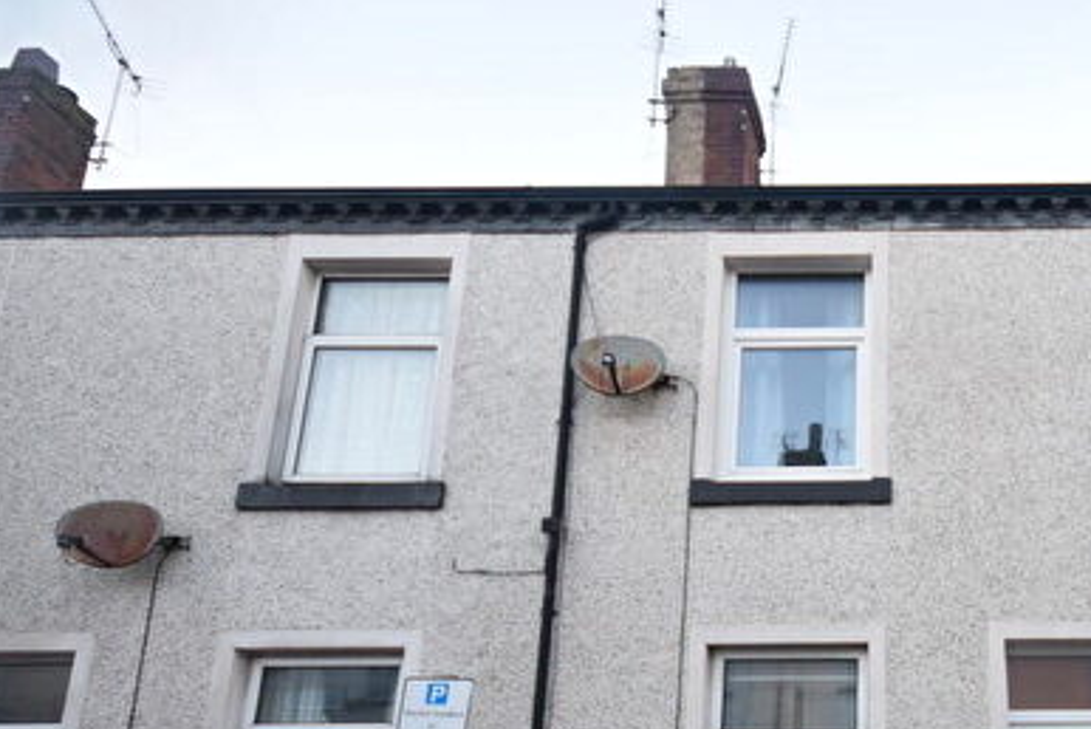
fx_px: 907
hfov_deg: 55.8
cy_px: 612
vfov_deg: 41.4
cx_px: 930
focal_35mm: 30
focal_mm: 11
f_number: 4.5
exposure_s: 1/80
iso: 400
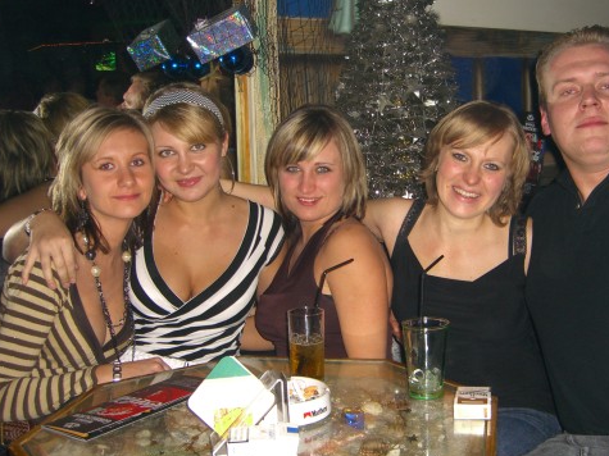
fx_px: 844
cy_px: 237
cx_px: 364
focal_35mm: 48
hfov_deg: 39.5
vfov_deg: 30.2
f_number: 2.8
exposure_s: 1/60
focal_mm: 7.9
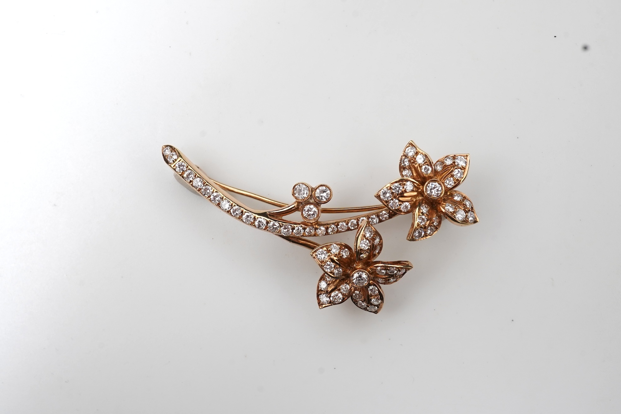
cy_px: 207
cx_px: 310
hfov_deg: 43.6
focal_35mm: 45
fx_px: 776
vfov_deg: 29.9
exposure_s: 1/125
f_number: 20
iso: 640
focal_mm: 30
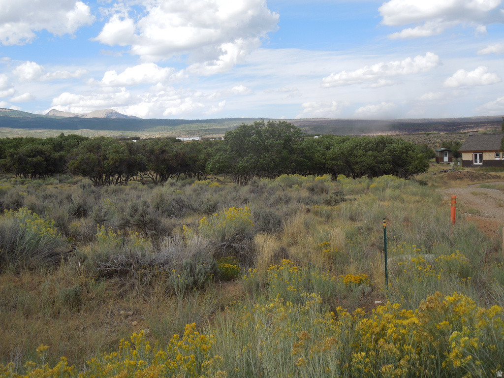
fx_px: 568
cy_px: 189
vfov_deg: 36.8
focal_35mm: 39
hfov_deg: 47.9
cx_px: 252
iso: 100
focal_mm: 7
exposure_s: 1/640
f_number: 3.8
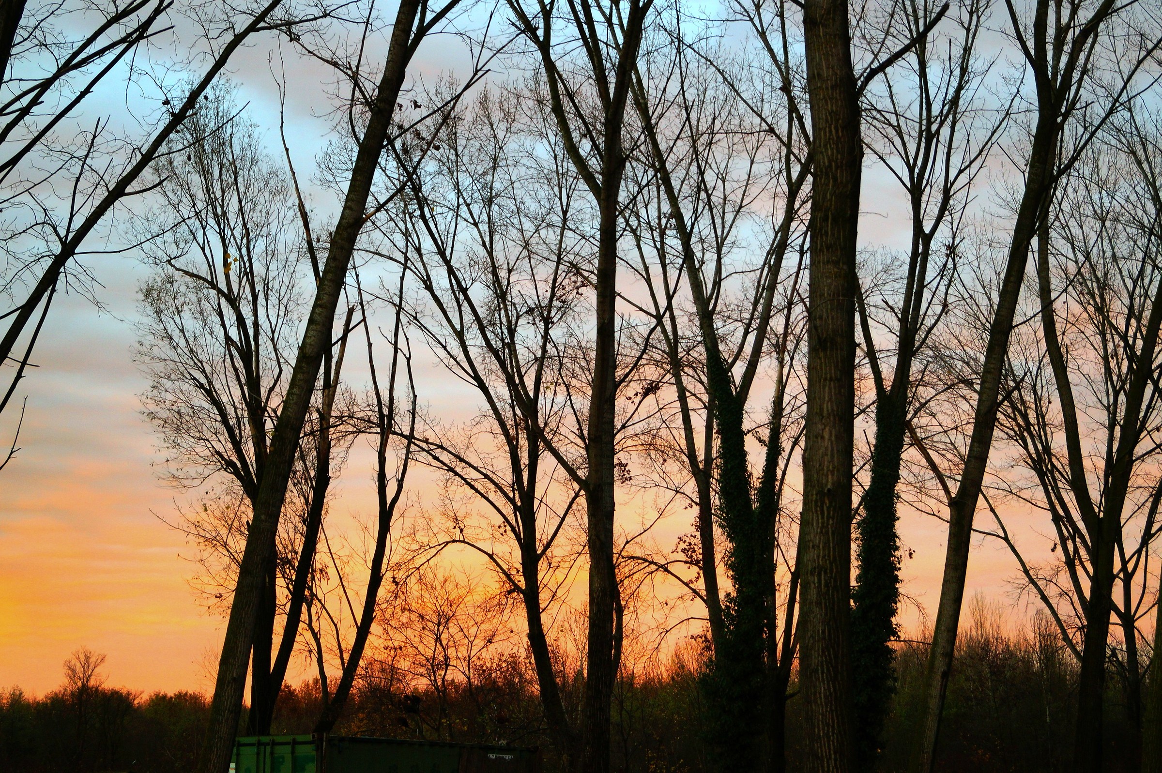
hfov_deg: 37.9
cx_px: 581
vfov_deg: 25.7
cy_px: 386
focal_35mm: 52
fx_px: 1693
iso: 200
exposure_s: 1/60
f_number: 5
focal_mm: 35
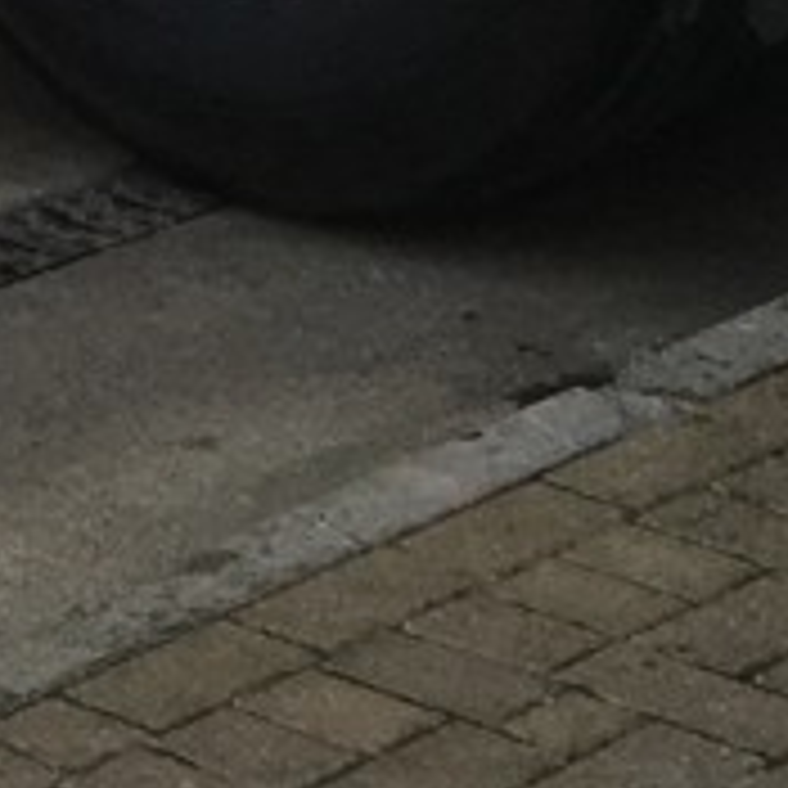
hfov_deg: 7.2
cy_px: -1720
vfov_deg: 6.6
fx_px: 6052
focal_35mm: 235
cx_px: -779
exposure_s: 1/905
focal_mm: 4.15
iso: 25
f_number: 2.2
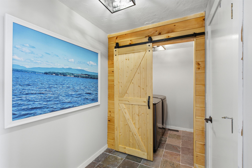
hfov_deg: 96.7
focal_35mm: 16
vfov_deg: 73.7
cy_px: 84
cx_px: 126
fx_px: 112
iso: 1600
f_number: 8
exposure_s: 1/400
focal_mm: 16
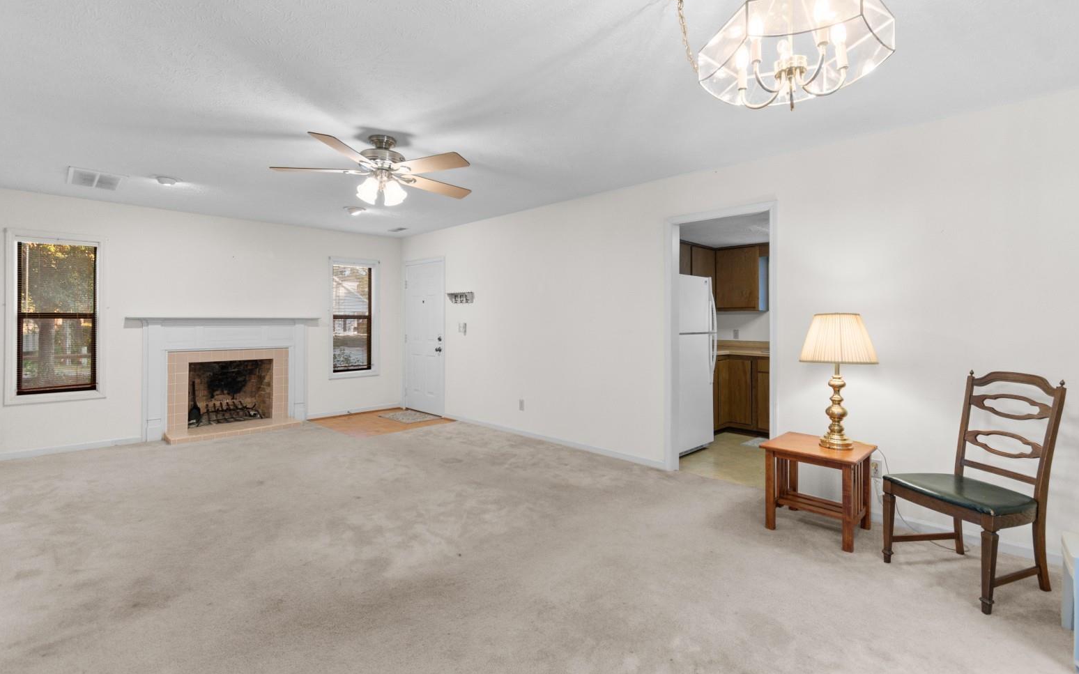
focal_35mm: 16
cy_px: 309
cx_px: 541
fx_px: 470
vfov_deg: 71.1
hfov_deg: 97.8
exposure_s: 2.5
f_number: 4.5
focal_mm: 10
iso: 100
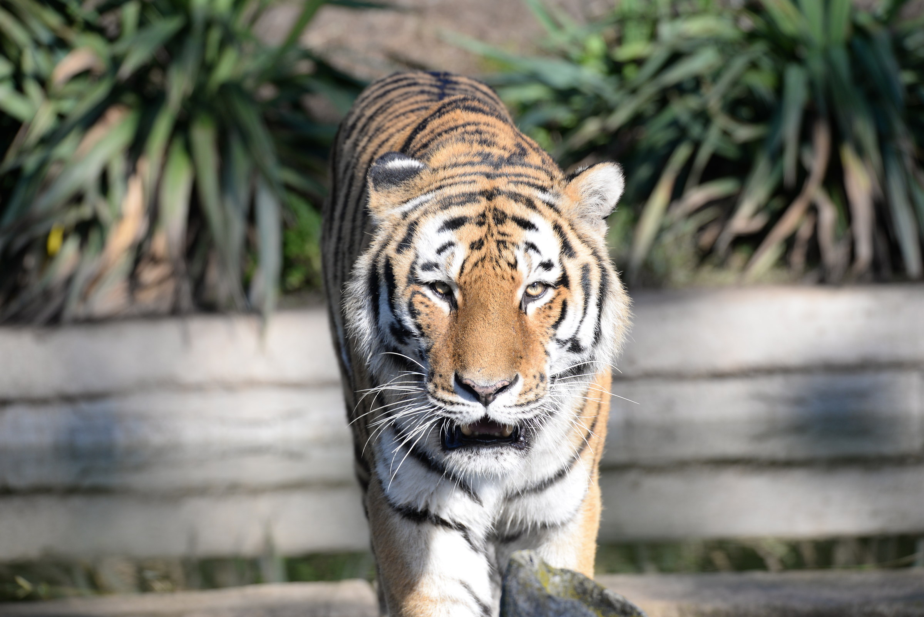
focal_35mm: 320
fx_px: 8216
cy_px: 308
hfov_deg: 6.4
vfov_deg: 4.3
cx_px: 462
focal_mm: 320
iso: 320
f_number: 8
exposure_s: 1/400
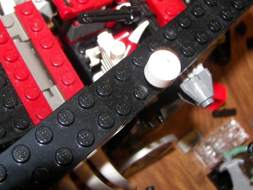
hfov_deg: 34.9
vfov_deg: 26.4
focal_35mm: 55
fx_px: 402
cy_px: 63
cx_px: 116
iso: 100
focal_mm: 6
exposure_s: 1/30
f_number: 2.8
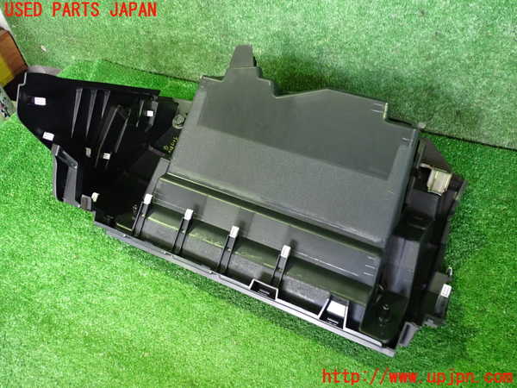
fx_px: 448
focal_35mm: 30
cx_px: 258
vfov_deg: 46.8
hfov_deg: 60.0
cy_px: 194
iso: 800
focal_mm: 5.4
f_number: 2.3
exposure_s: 1/25
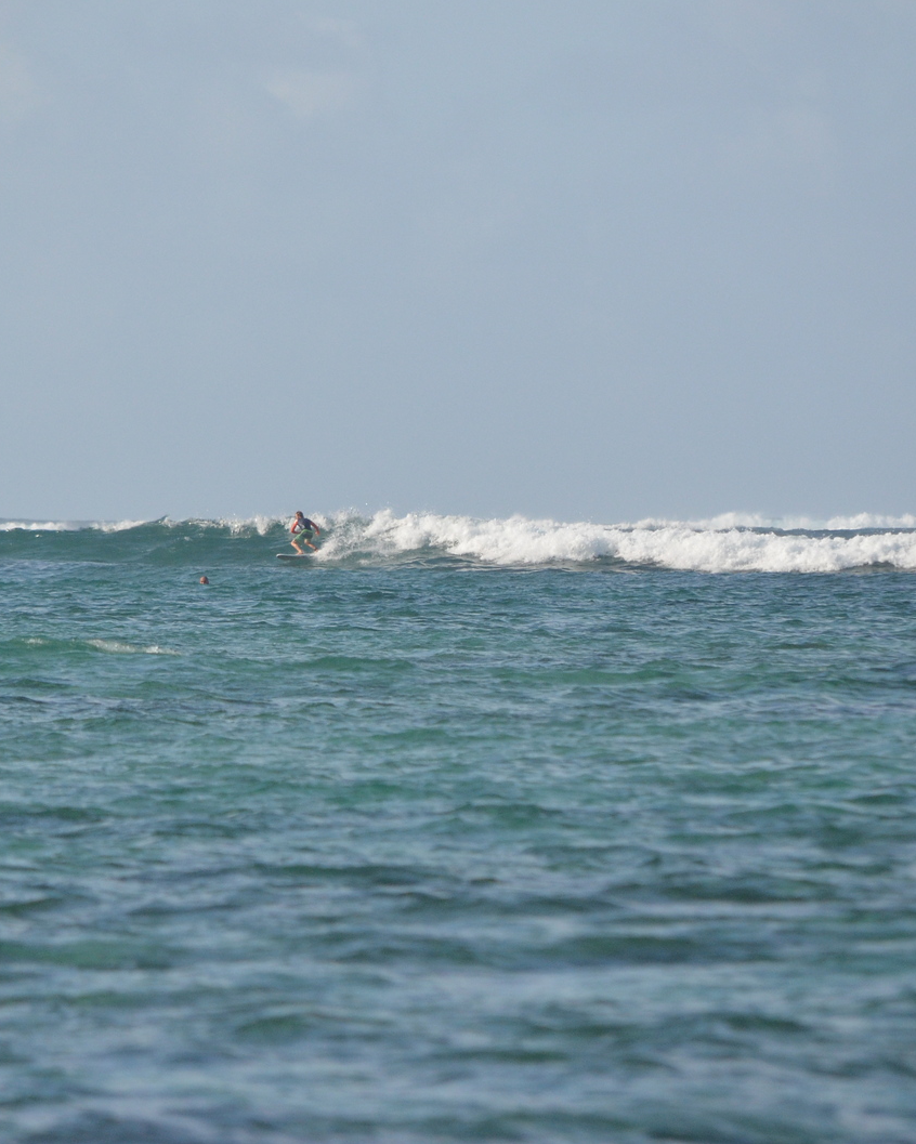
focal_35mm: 638
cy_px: 571
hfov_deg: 2.4
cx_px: 330
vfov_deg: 3.0
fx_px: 21614
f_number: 8
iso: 1000
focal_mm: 300
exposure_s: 1/4000
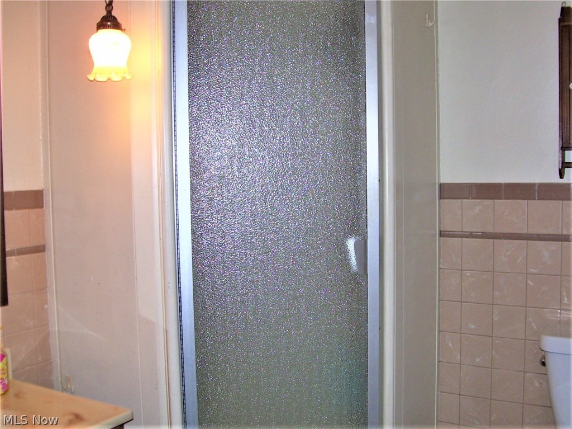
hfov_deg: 51.4
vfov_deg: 39.6
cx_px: 286
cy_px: 214
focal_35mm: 36
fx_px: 595
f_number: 2.7
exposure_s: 1/60
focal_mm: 6
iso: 80
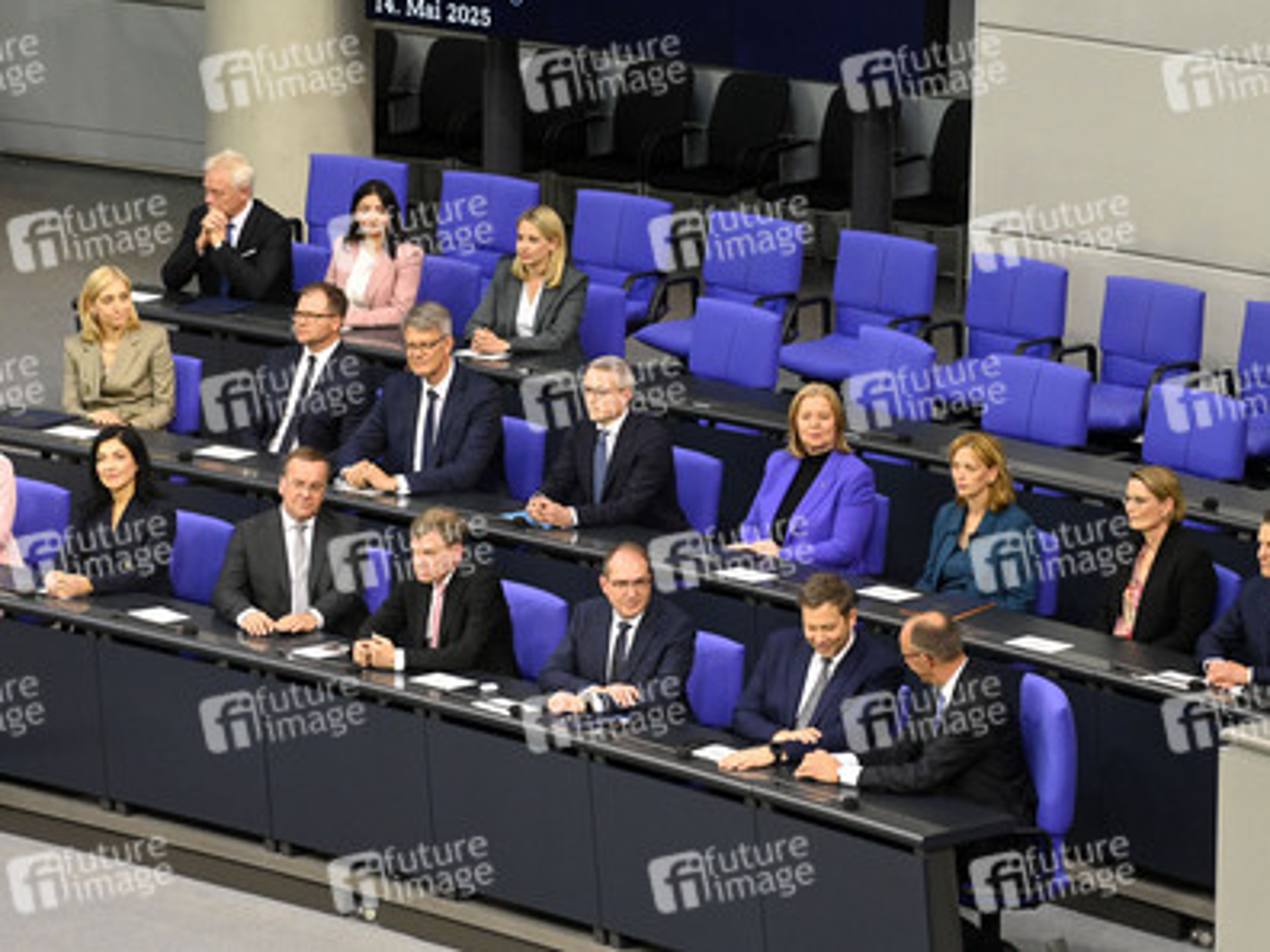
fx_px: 8035
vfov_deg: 6.8
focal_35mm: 219
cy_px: 474
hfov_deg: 9.0
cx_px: 646
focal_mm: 200
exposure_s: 1/320
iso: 10000
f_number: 5.6
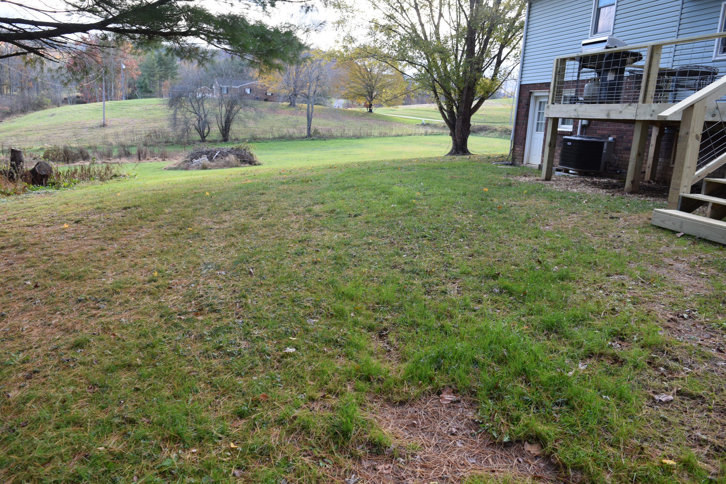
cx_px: 363
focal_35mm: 27
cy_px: 242
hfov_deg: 67.4
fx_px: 544
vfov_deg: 47.9
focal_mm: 18
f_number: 6.3
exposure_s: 1/160
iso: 400
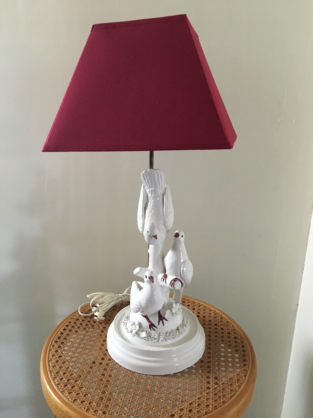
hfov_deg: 48.2
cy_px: 209
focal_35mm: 29
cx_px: 156
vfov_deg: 61.7
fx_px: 350
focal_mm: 4.15
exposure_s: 1/17
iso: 250
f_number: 2.2
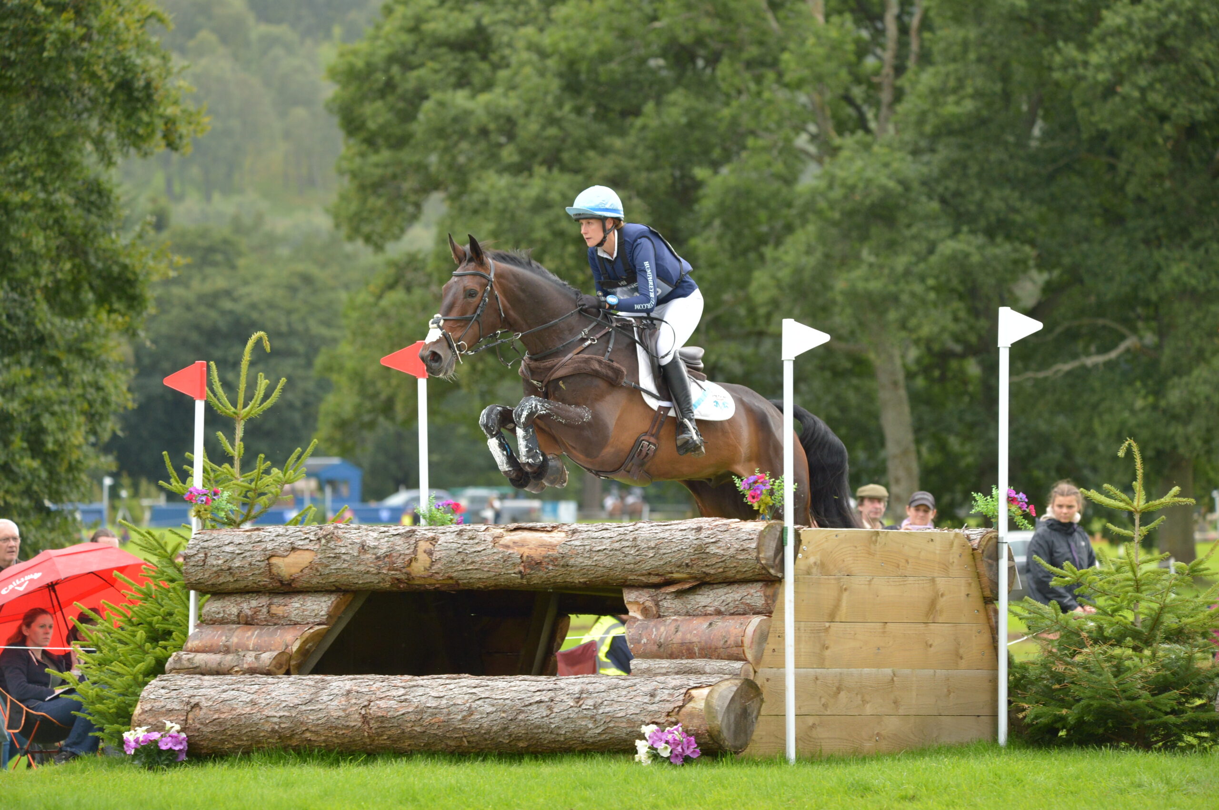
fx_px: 7441
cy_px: 405
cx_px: 610
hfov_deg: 9.4
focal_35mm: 220
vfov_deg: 6.2
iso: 1800
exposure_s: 1/1000
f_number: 5.3
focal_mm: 220
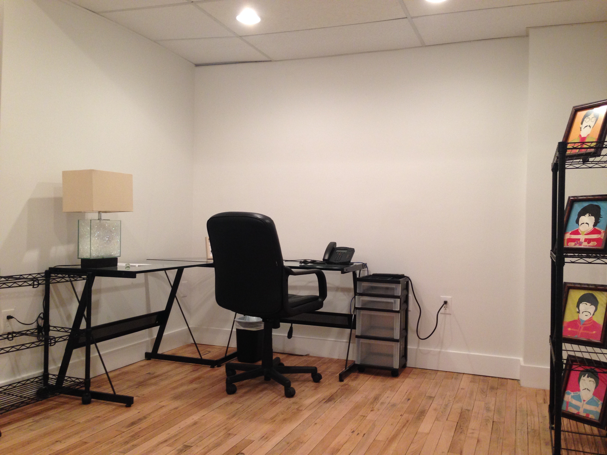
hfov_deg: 55.4
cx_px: 304
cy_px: 228
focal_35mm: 33
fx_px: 579
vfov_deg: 42.9
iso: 125
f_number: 2.4
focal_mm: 4.12
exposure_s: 1/20
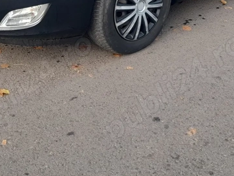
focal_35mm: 69
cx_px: 98
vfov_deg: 19.4
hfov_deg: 28.1
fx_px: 467
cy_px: -65
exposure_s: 1/60
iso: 20
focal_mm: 4.6
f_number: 2
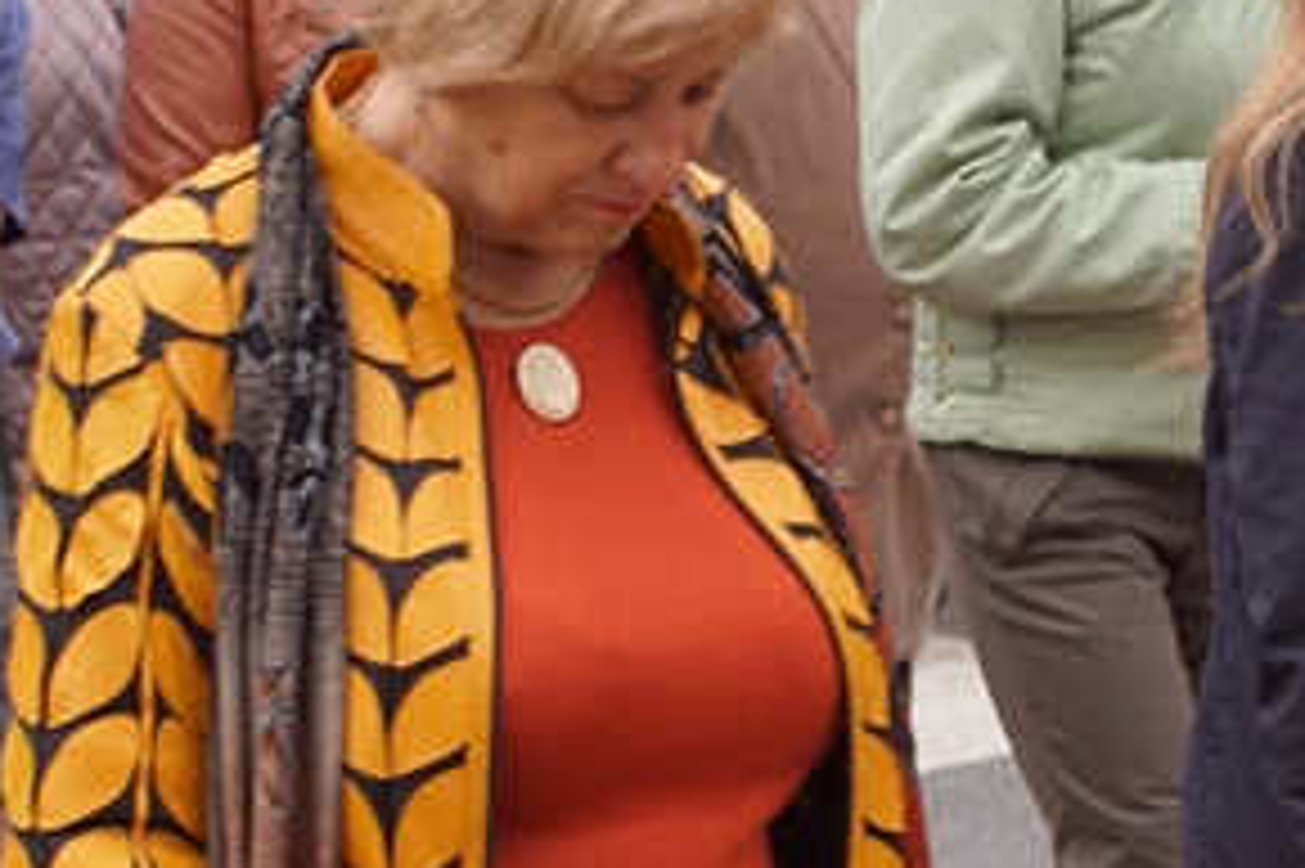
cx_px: 972
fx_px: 8431
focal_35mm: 233
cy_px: 434
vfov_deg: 5.9
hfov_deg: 8.8
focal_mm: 45
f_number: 4.5
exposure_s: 1/200
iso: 100
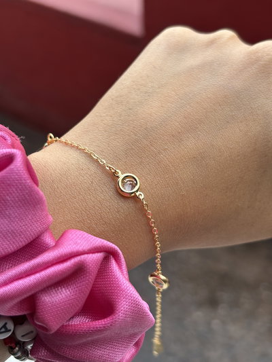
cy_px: 181
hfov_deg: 28.0
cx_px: 136
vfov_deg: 36.8
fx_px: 545
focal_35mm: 52
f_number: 1.6
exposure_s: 1/121
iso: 32
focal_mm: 5.96
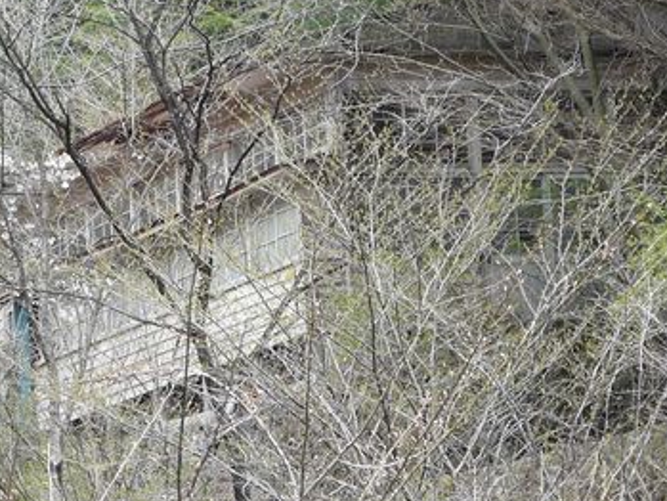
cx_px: 331
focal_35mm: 344
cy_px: 226
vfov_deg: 4.3
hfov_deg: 5.8
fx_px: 6631
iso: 100
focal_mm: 25.9
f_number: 4
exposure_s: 1/125
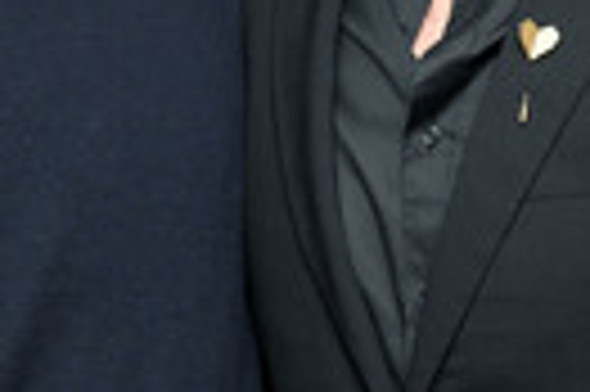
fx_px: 3650
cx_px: 223
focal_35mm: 223
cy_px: -212
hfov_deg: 9.2
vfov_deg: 6.1
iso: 2000
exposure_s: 1/200
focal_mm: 65
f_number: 5.6
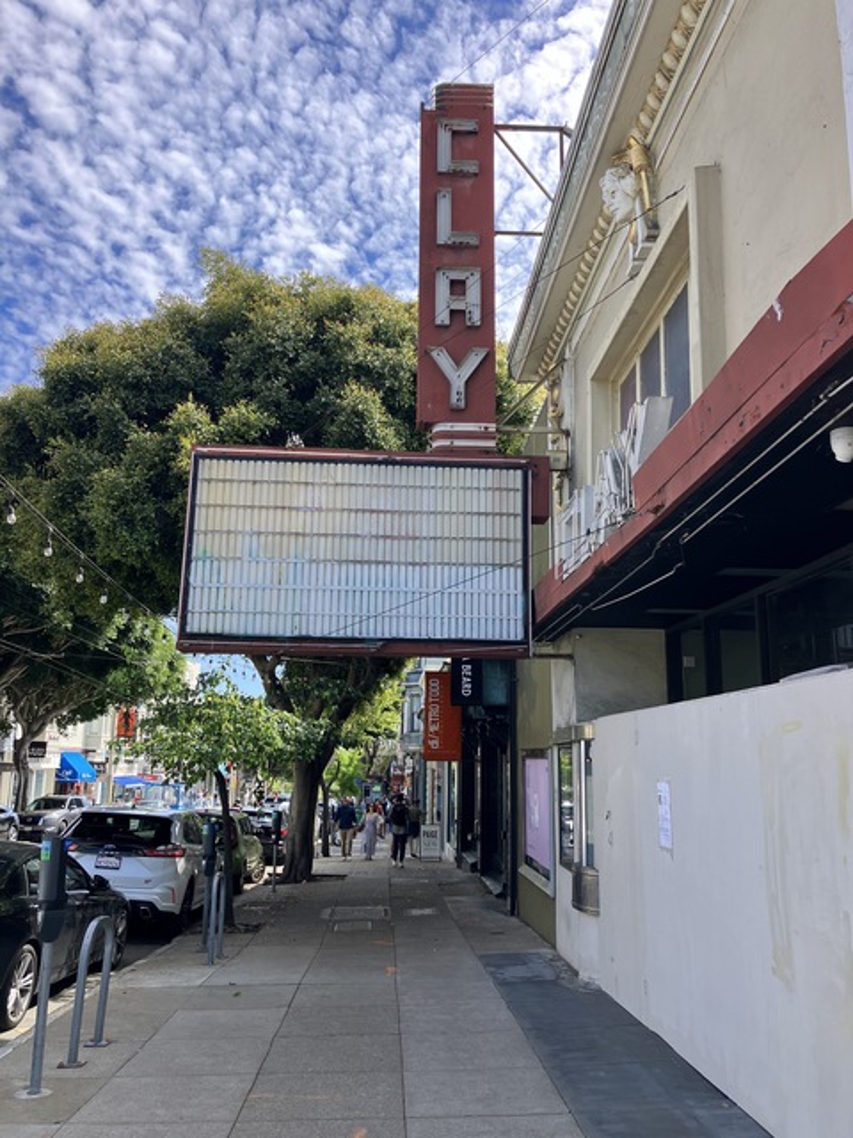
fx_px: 920
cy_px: 569
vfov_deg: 63.4
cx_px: 426
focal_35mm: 28
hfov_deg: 49.7
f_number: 1.8
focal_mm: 3.99
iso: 32
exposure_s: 1/665
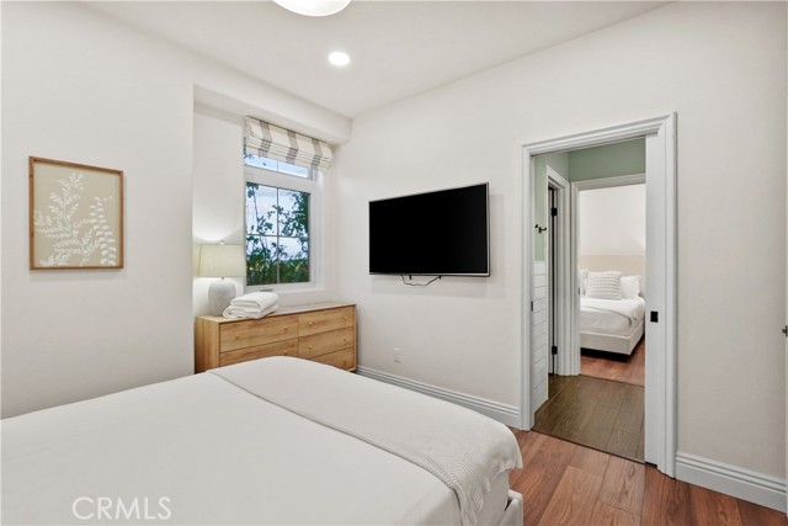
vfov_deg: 73.8
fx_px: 350
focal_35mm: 16
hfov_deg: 96.7
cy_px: 263
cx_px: 394
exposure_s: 1/15
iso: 1250
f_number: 8
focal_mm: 16
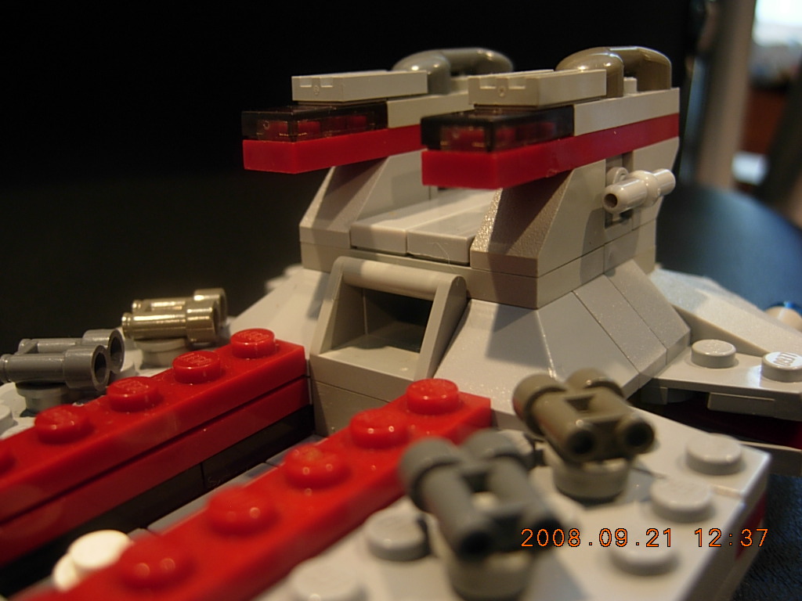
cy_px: 300
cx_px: 401
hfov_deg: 51.4
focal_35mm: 36
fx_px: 834
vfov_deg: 39.7
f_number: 2.7
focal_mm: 7.5
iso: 84
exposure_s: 1/4
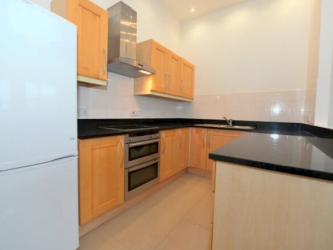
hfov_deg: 94.5
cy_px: 124
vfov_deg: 78.1
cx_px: 168
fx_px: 154
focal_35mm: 16
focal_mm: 14
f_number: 4
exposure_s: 1/60
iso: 800
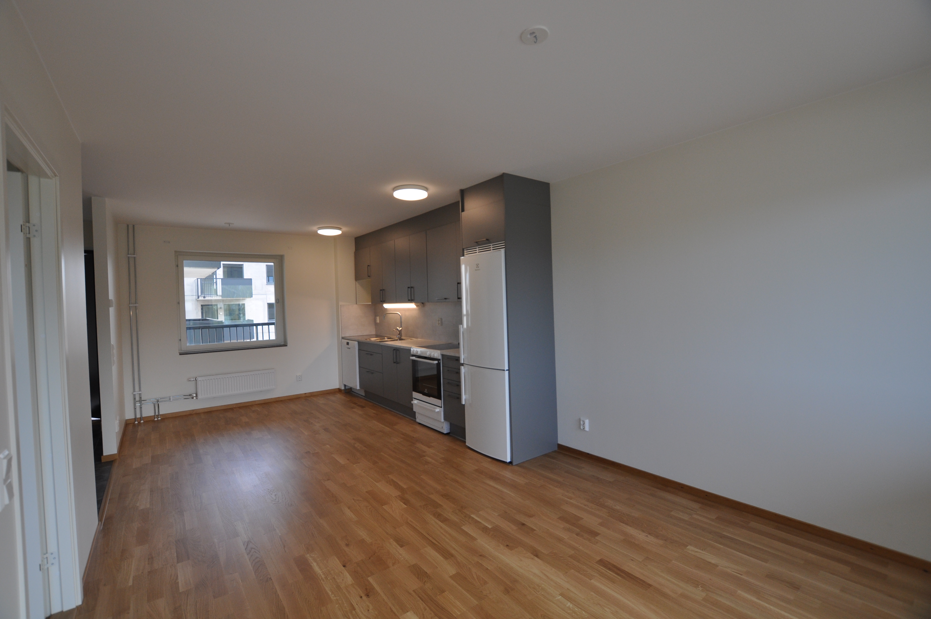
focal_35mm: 15
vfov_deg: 77.2
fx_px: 387
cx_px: 466
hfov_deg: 100.5
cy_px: 310
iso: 400
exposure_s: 1/125
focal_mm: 10
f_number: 5.6
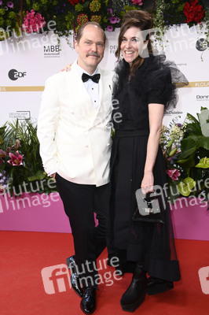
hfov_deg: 24.6
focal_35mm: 55
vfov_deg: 36.3
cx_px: 104
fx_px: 480
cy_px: 158
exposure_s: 1/250
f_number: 5.6
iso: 640
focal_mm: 55
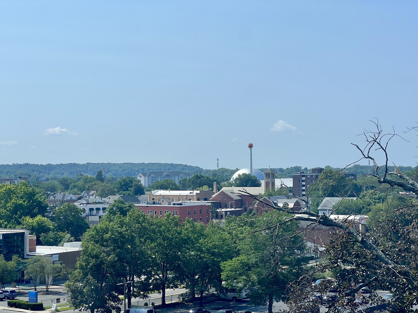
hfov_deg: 25.3
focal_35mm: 77
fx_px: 930
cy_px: 156
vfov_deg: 19.1
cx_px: 209
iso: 32
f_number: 2.8
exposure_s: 1/504
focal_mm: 9
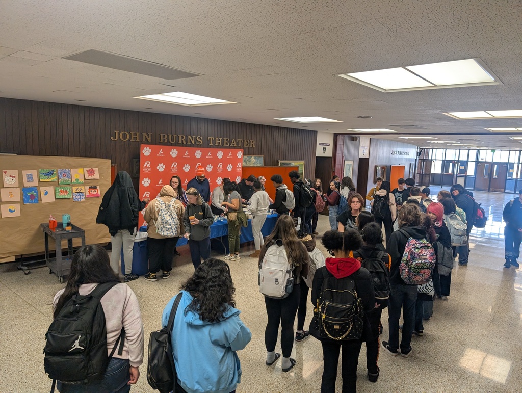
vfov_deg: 56.9
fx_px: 362
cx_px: 261
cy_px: 196
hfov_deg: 71.5
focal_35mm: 24
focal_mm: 6.9
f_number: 1.68
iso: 154
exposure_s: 1/120
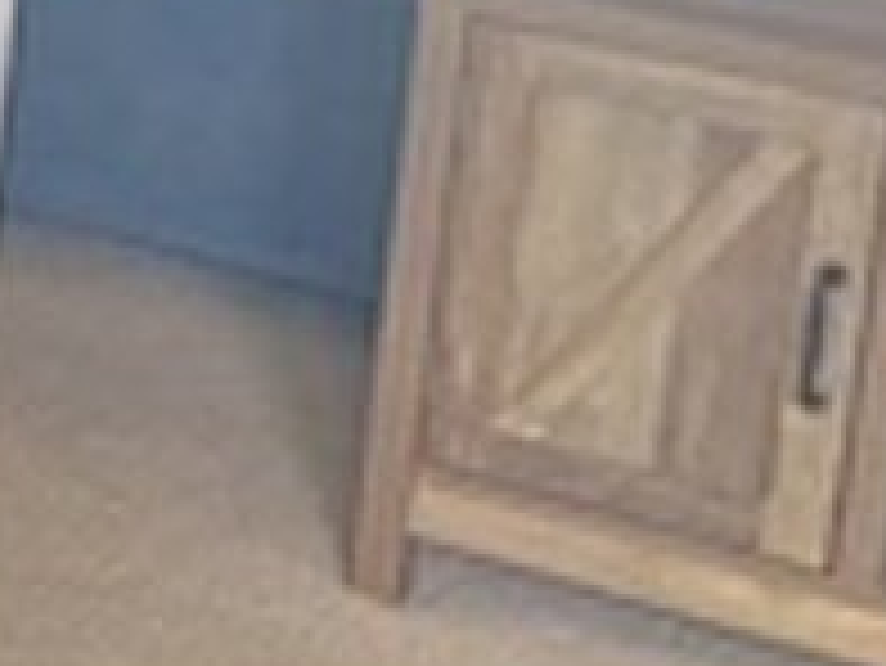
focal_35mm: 200
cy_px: -533
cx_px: -2264
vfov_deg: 7.2
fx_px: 5122
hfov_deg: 7.7
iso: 250
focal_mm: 4.25
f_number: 1.8
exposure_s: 1/60
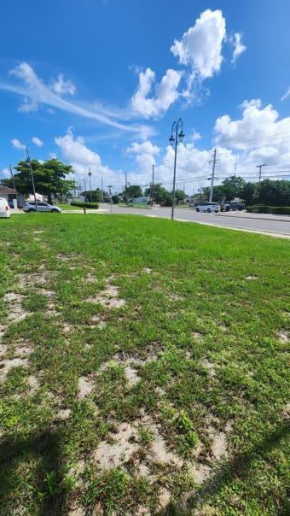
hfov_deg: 70.5
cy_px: 268
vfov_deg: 102.9
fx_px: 205
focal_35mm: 15
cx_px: 140
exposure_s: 1/2333
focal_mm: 2.2
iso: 50
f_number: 2.2
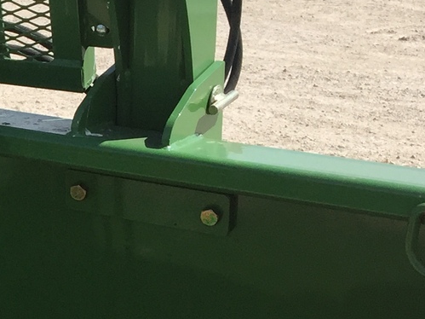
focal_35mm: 119
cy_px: 362
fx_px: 1461
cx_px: -347
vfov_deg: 12.2
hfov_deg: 14.5
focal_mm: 4.15
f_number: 2.2
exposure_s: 1/1721
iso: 32
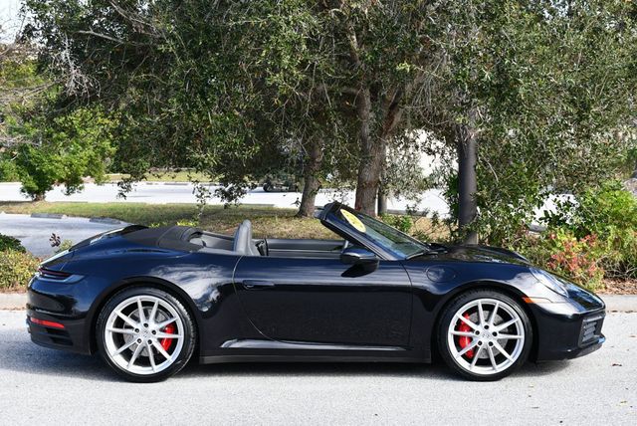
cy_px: 213
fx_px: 1133
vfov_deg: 21.3
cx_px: 318
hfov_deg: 31.4
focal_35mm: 64
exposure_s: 1/250
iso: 200
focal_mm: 32
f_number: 5.6
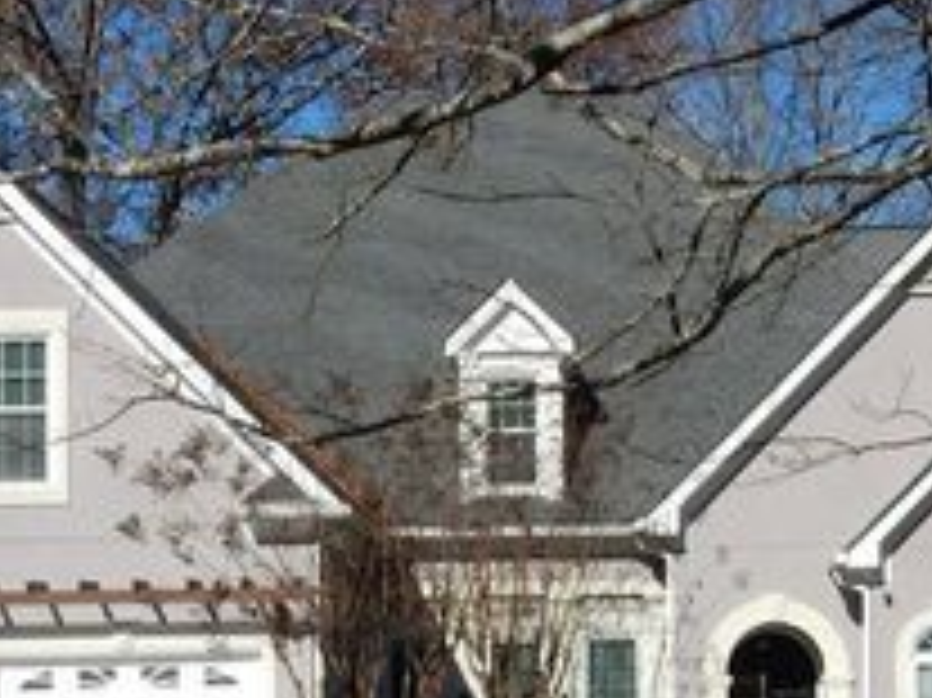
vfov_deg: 16.8
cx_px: 576
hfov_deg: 22.5
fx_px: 2341
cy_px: 583
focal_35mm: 87
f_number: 4
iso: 125
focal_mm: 6.4
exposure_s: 1/1600
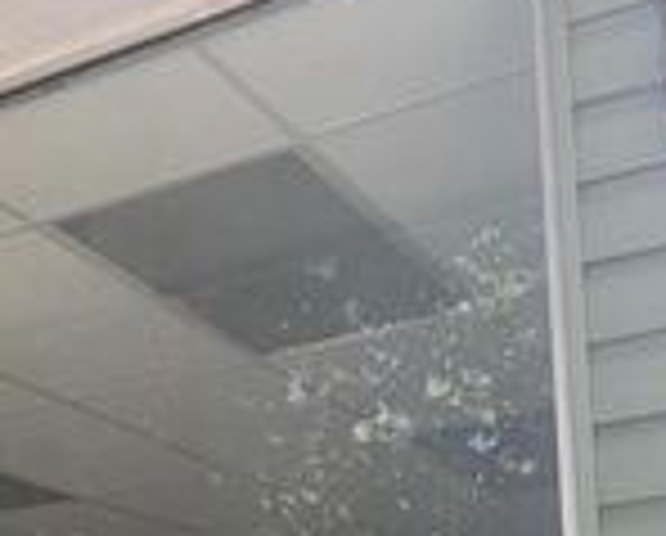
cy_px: 741
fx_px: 1560
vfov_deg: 17.9
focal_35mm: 79
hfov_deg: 22.5
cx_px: -99
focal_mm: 6.76
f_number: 1.78
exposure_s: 1/404
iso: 80
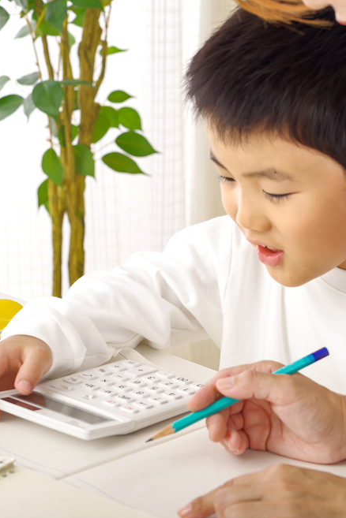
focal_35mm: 114
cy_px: 261
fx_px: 1643
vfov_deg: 17.9
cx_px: 166
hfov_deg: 12.0
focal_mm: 50
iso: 100
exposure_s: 1/160
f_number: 5.6
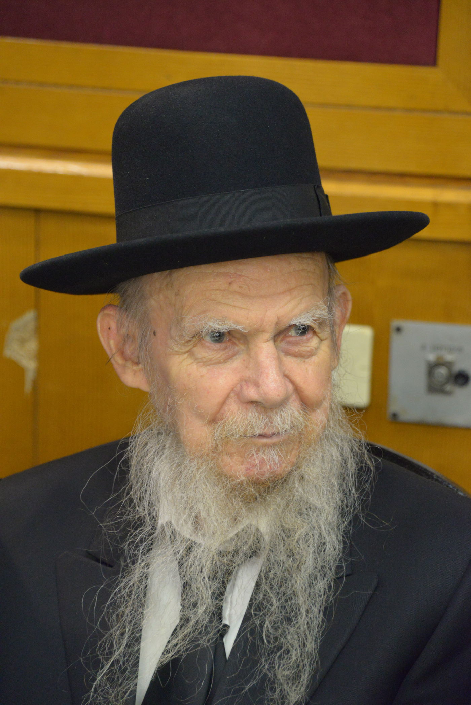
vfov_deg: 14.1
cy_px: 352
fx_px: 2843
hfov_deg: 9.5
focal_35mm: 145
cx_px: 236
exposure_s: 1/80
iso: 5000
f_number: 6
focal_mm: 145
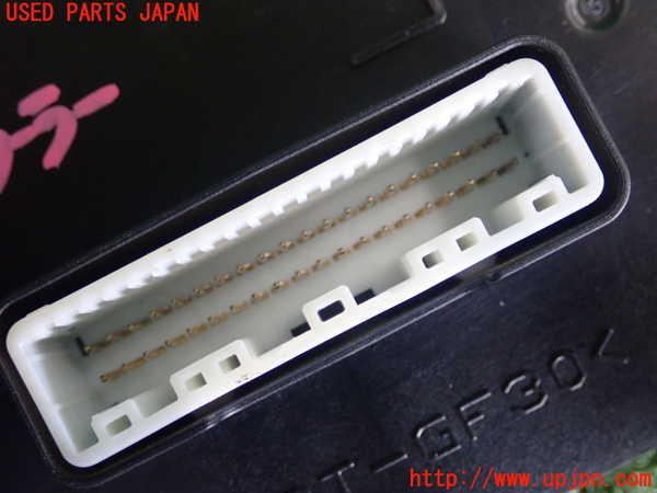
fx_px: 930
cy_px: 246
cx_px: 328
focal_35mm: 49
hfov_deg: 38.9
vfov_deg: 29.7
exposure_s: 1/80
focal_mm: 8.99
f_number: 3.2
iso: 800
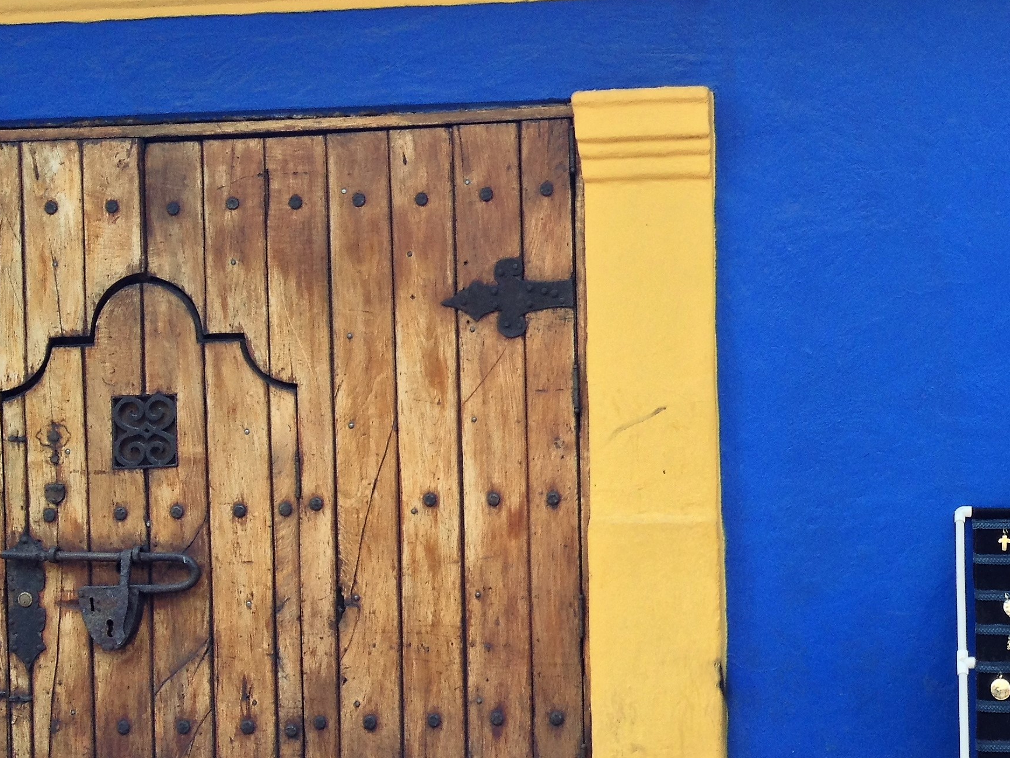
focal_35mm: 66
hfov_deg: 28.8
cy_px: 371
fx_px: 1926
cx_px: 805
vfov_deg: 22.3
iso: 50
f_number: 2.4
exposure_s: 1/480
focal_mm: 4.28
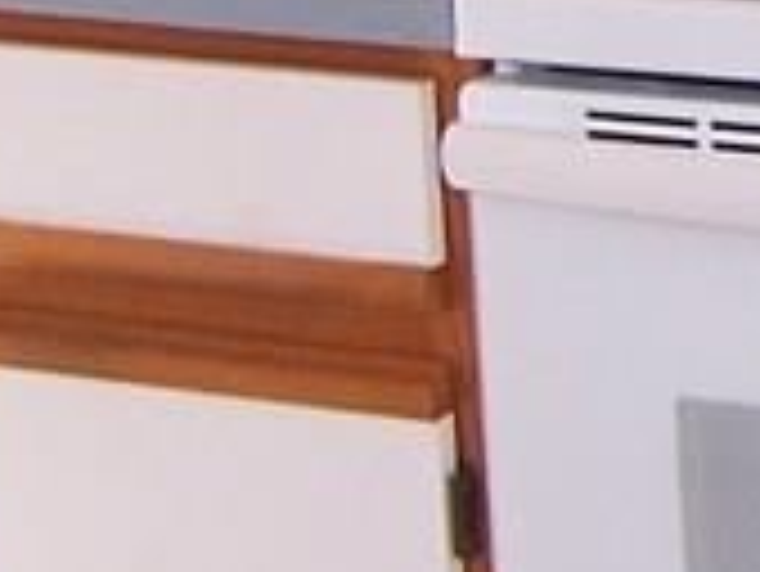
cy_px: -374
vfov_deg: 7.3
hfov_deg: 9.3
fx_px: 4394
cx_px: 1533
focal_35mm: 200
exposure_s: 1/60
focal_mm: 5.5
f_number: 2.8
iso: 140
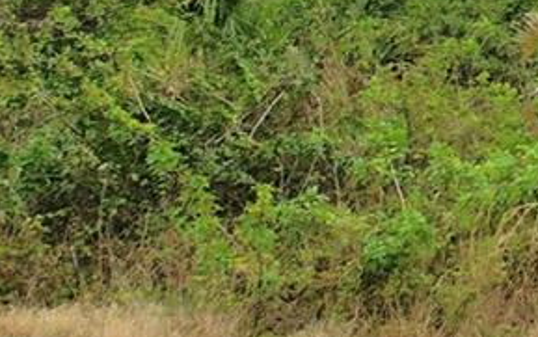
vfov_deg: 10.0
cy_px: -281
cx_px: 1175
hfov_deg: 13.6
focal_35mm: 124
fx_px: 1819
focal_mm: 8.38
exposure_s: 1/2500
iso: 100
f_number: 2.8
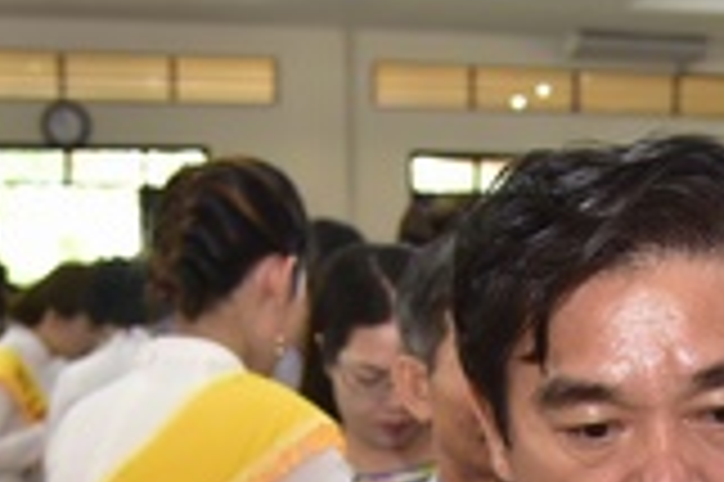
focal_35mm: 97
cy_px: 802
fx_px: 1949
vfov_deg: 13.0
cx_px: 585
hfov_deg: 20.8
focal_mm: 24
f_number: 4
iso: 1000
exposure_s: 1/80
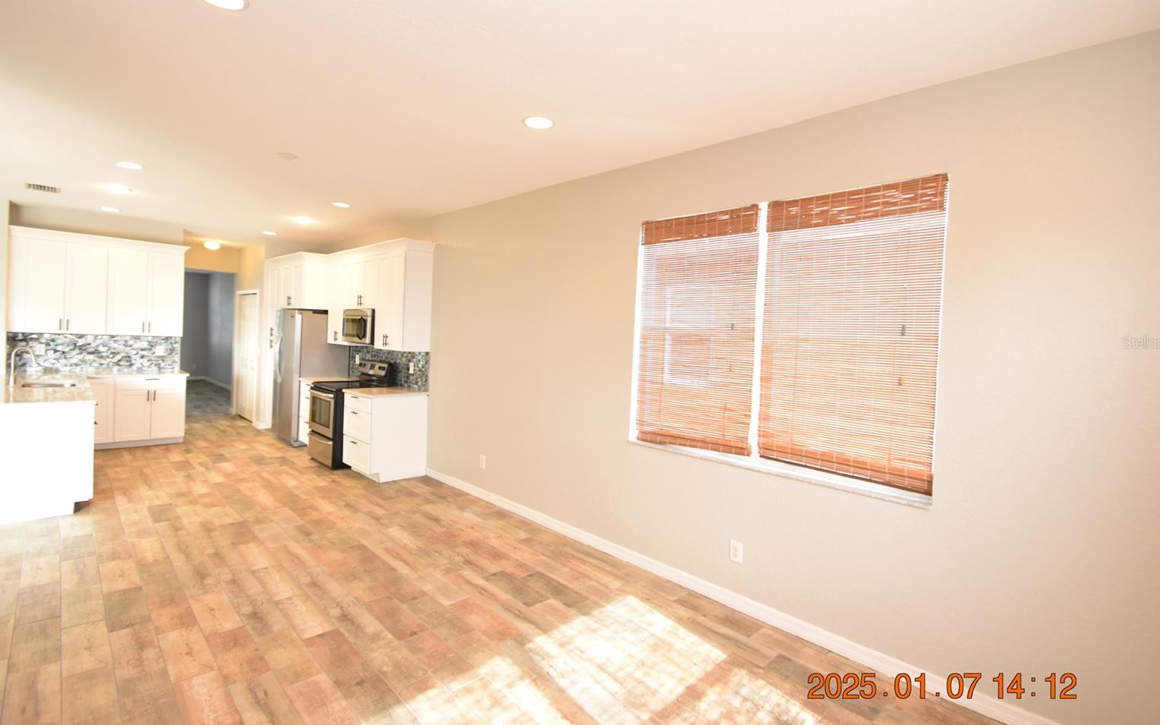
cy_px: 342
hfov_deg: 97.8
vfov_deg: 71.2
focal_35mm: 16
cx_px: 584
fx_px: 506
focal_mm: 10
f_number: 4
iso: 800
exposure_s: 1/60
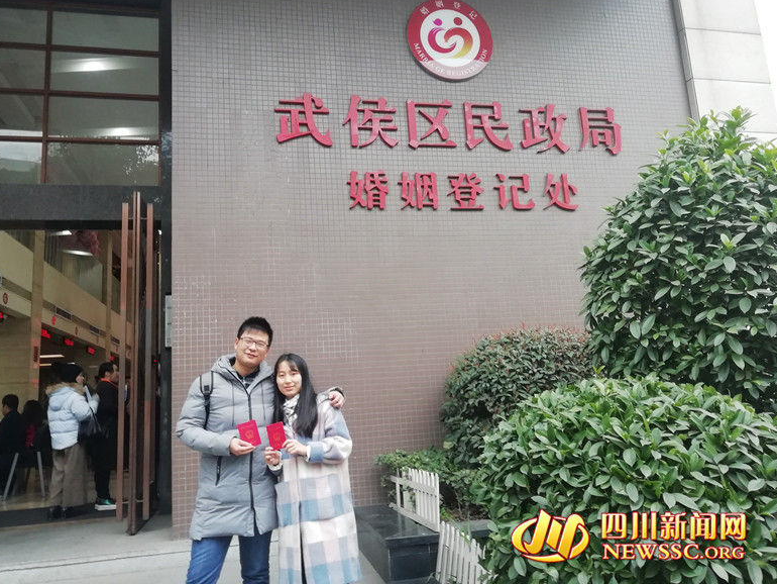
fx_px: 606
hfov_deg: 65.3
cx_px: 380
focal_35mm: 27
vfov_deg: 51.4
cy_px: 289
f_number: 2.2
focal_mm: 3.46
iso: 100
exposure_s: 1/33.3
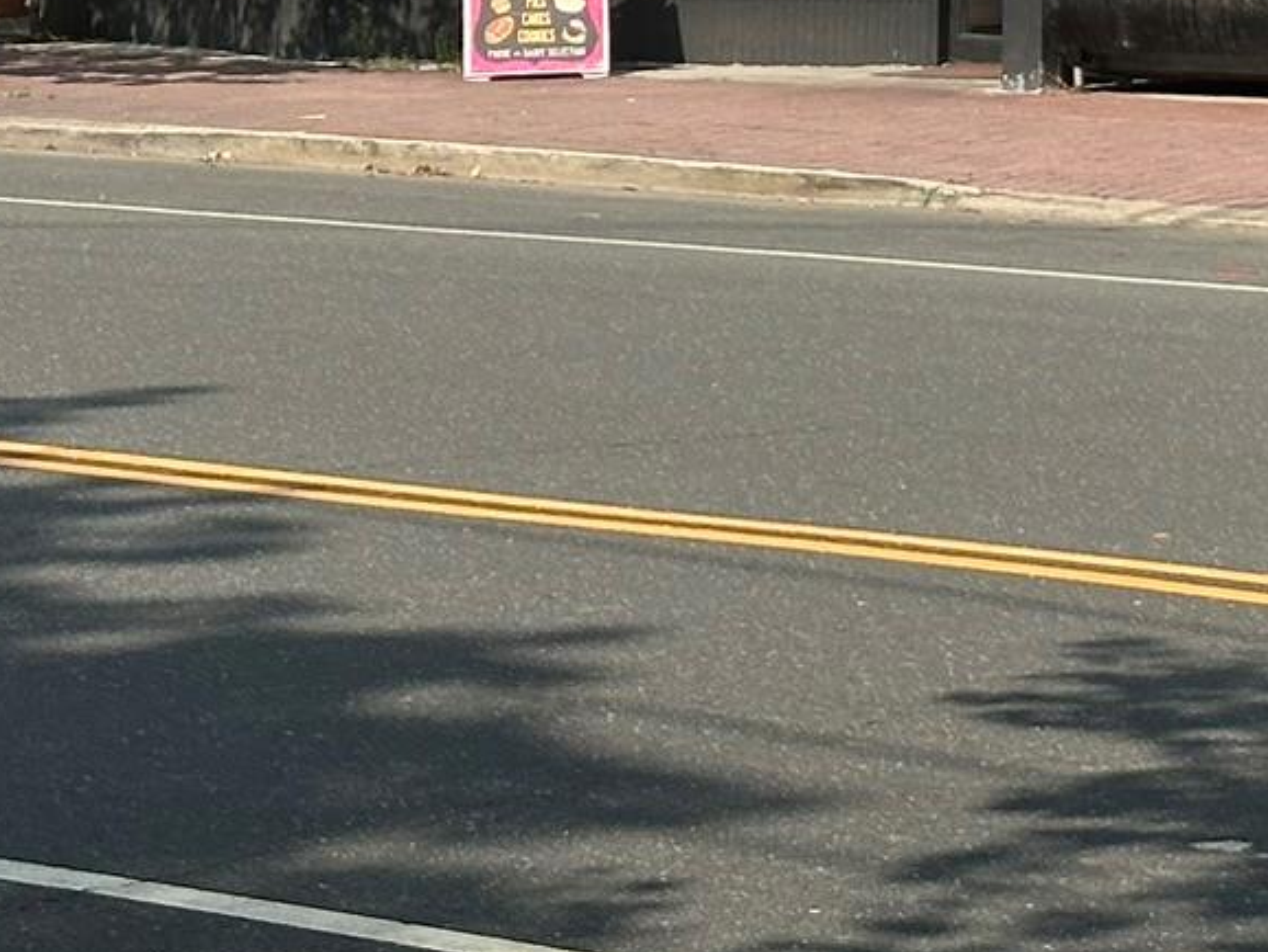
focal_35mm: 170
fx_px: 6230
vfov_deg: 8.5
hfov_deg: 11.5
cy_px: -456
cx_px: 1130
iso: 64
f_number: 1.78
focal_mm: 6.86
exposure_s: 1/7634
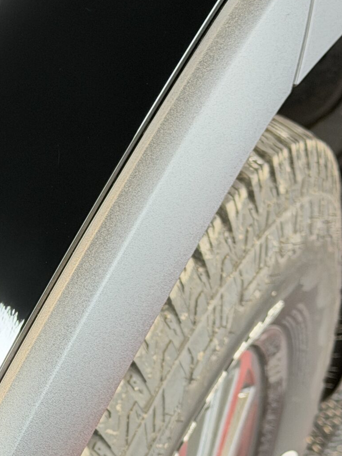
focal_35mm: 120
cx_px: -61
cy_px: 308
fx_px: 1581
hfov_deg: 12.1
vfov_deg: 16.4
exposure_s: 1/120
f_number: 1.78
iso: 320
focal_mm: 6.76
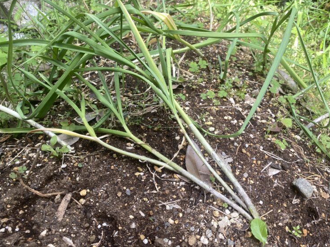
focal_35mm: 28
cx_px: 173
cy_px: 121
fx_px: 267
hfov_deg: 63.4
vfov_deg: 49.7
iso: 32
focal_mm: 4.25
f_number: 1.8
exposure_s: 1/235
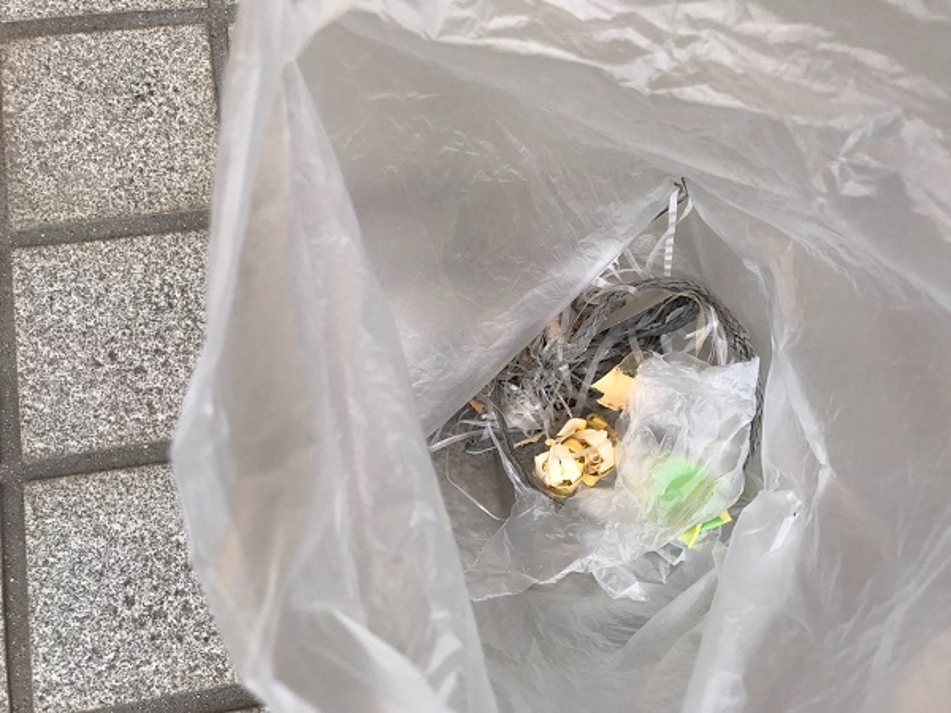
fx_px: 769
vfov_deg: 49.7
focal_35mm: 28
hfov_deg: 63.4
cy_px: 356
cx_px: 476
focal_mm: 3.99
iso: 20
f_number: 1.8
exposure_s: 1/622
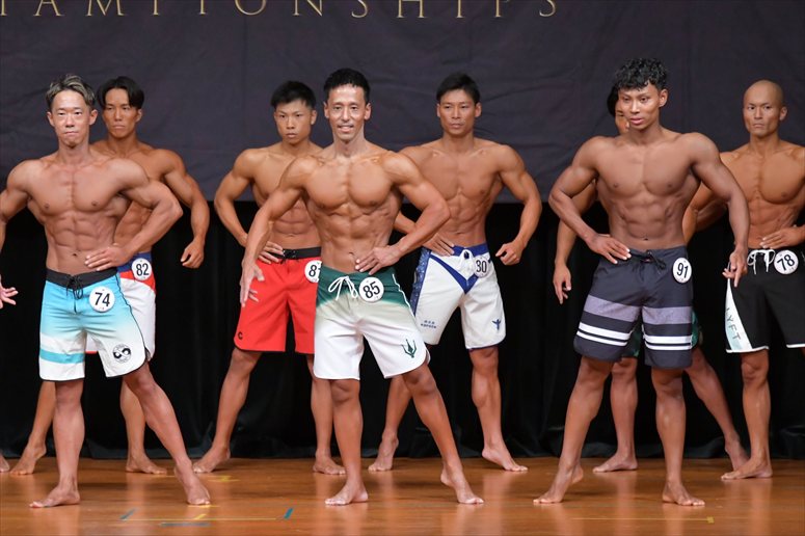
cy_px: 268
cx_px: 402
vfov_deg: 5.1
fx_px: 6035
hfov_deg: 7.6
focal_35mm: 270
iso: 5000
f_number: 5.6
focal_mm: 180
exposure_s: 1/400
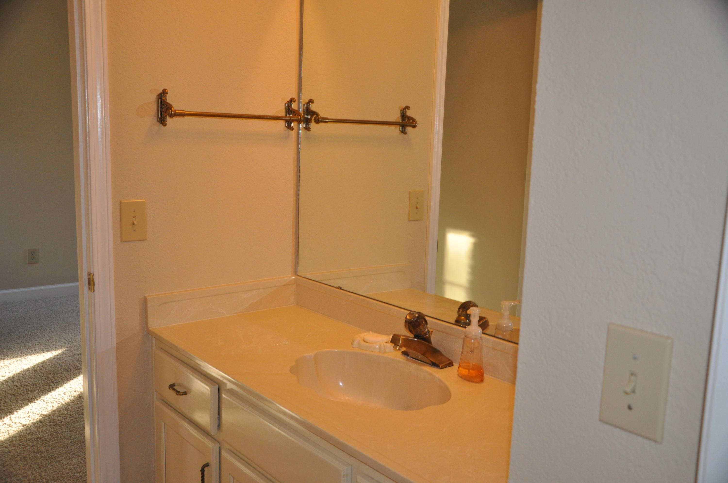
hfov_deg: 57.3
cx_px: 364
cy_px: 242
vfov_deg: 39.9
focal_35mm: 33
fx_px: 666
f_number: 3.8
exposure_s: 1/60
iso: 800
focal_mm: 22
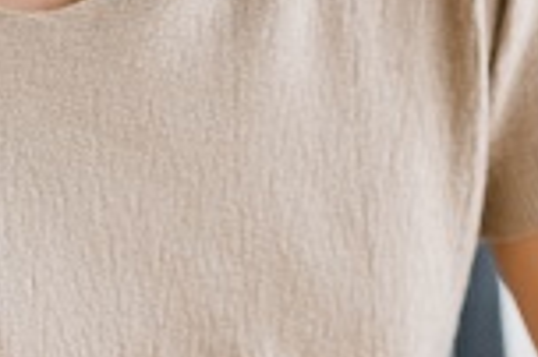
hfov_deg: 5.7
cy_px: 46
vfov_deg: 3.8
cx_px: 672
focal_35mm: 358
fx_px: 5344
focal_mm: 85
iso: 400
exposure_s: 1/500
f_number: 2.8
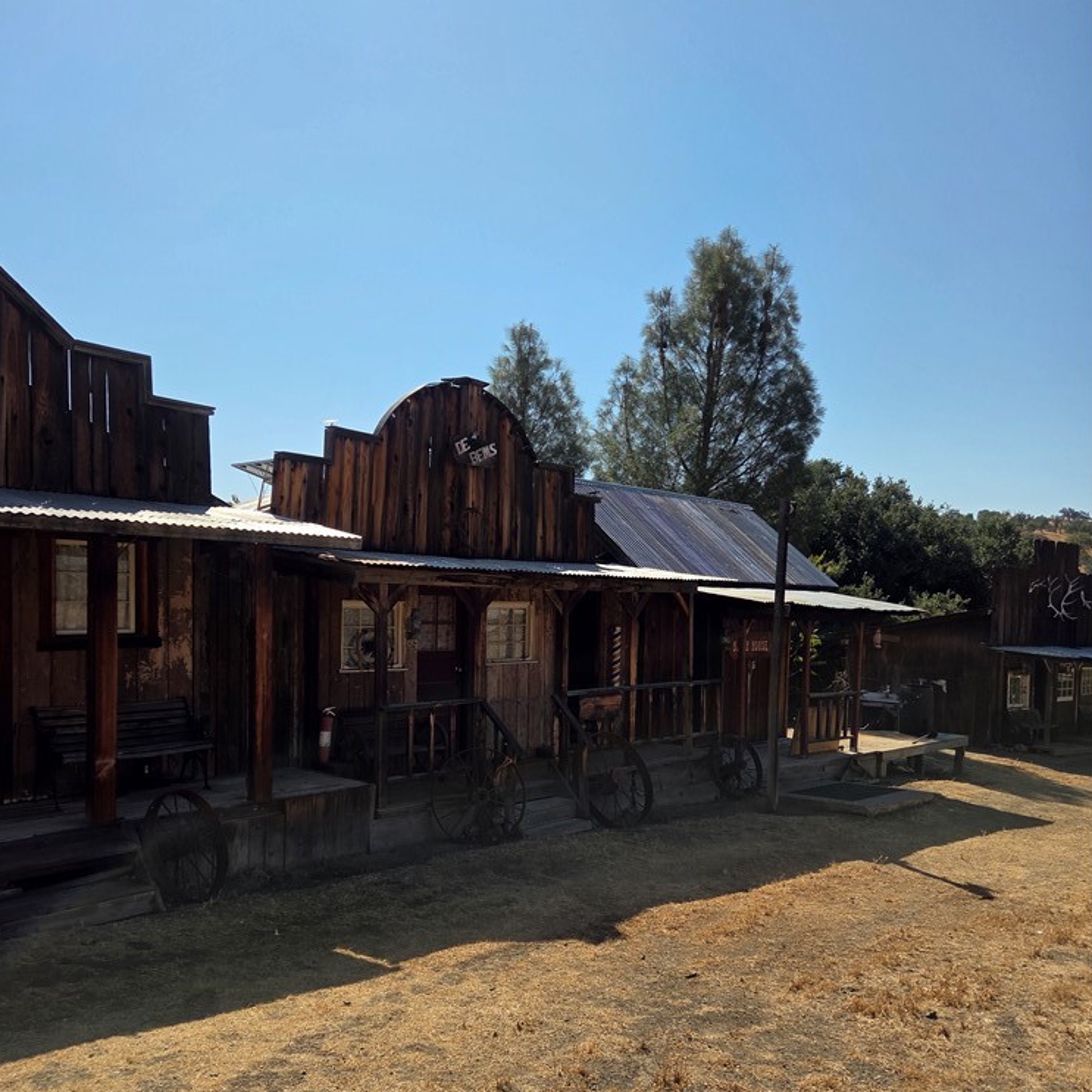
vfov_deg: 56.9
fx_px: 999
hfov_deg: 57.3
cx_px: 532
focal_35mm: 28
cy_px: 648
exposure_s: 1/6412
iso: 80
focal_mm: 5.4
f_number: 1.8
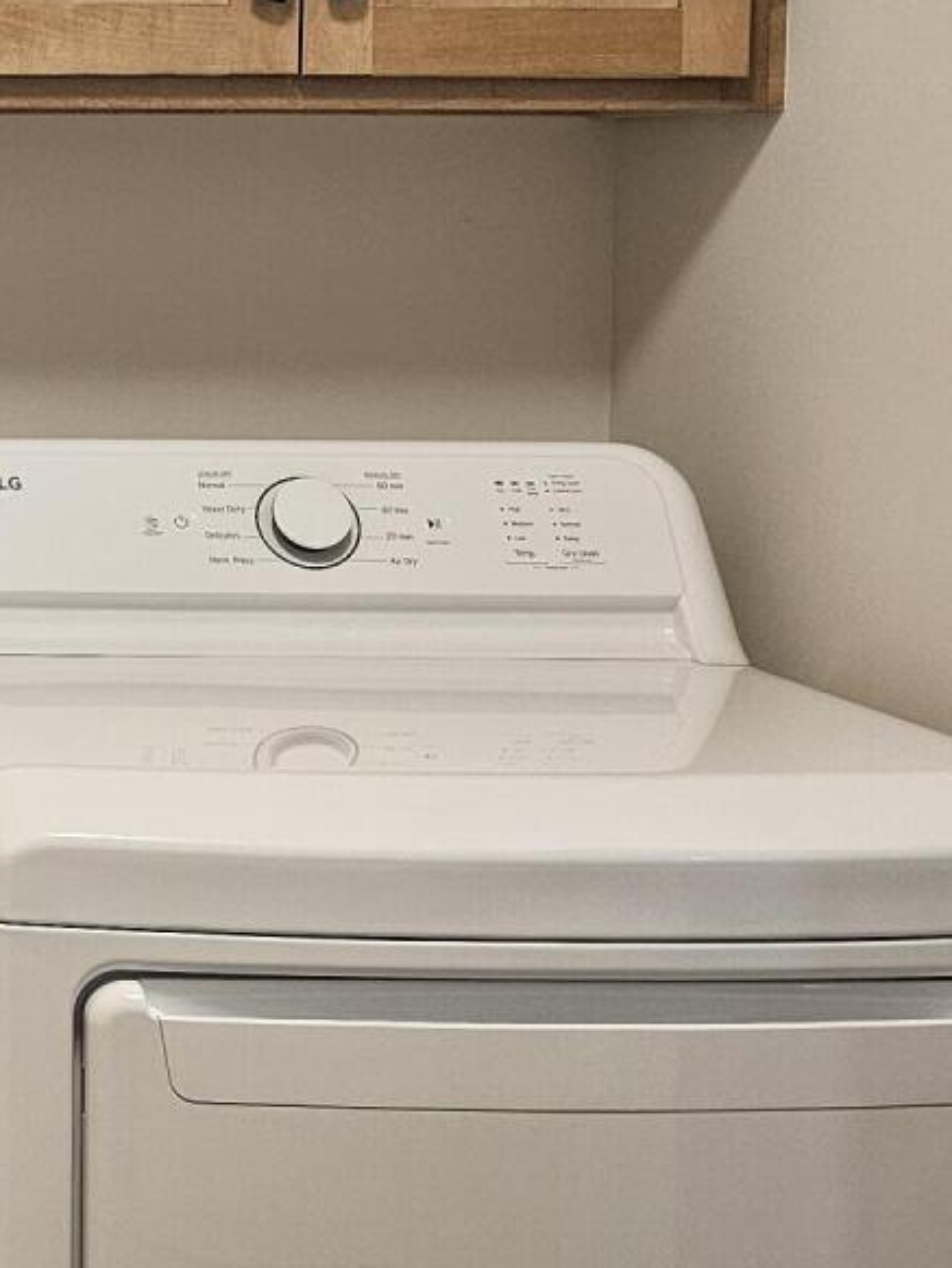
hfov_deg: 16.9
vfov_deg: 24.4
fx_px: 2895
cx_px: -481
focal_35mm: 79
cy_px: 309
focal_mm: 6.3
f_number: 1.7
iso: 250
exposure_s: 1/120
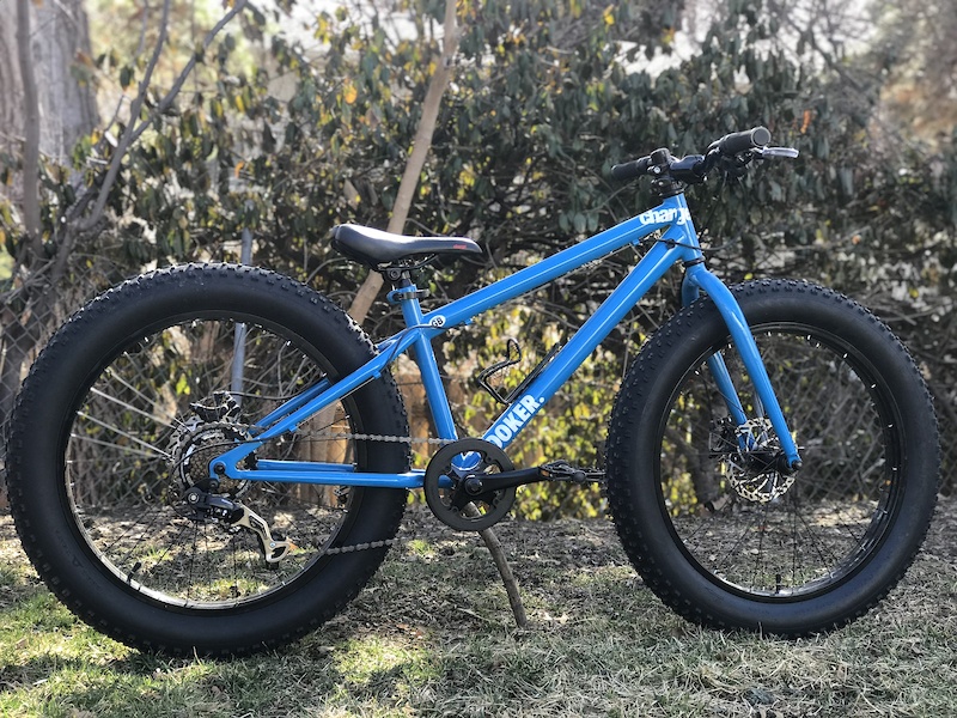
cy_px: 359
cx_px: 478
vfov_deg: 25.7
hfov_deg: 33.8
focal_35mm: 57
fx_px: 1576
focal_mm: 6.6
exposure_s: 1/120
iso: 25
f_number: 2.8
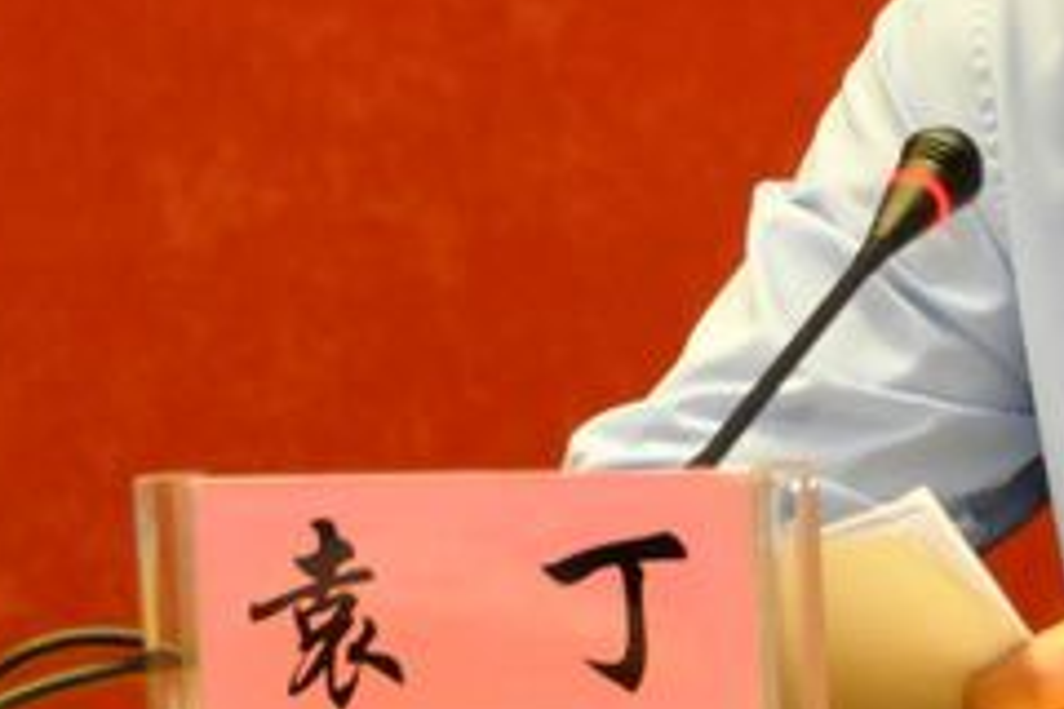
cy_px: -73
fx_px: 9707
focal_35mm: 328
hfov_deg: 6.2
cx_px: 1272
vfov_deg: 4.2
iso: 1800
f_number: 5.6
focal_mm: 75
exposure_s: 1/60
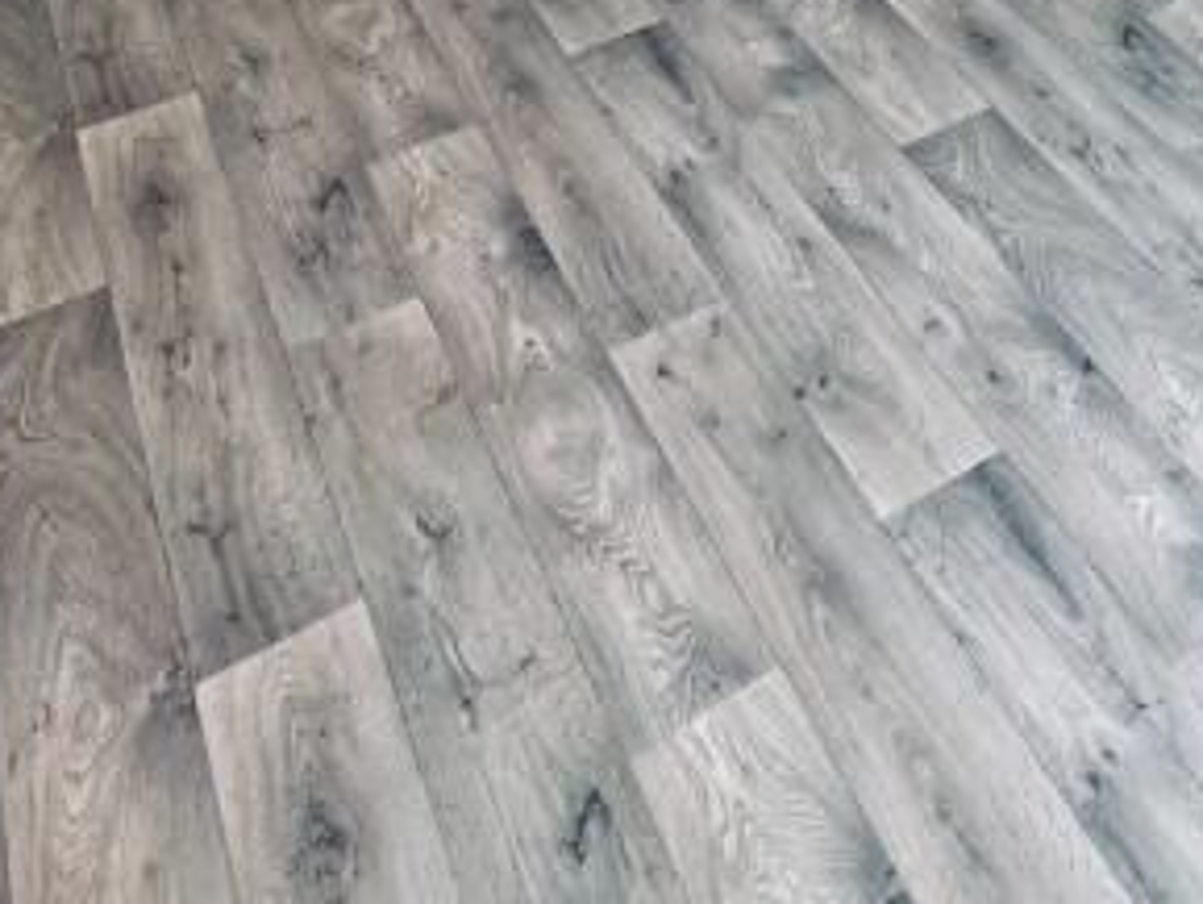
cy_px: -562
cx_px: 1290
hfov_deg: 35.8
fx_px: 1599
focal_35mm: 46
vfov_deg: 23.1
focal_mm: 1.57
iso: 200
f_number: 1.8
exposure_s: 1/100
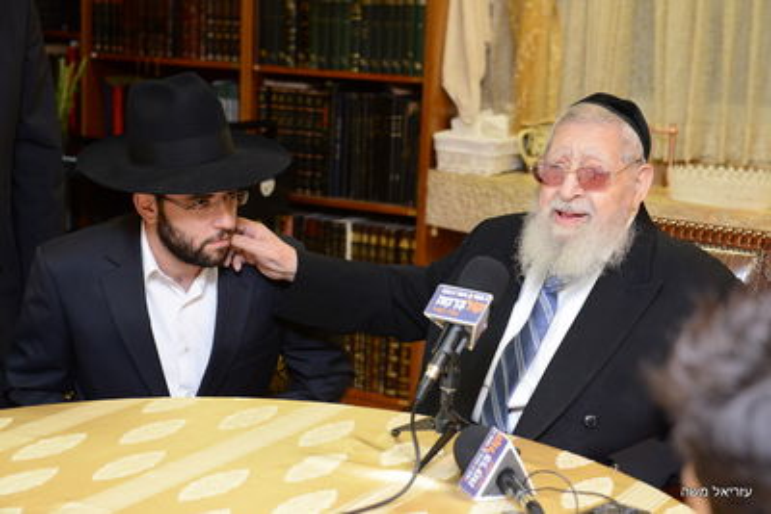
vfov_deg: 19.5
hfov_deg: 28.8
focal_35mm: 70
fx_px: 1500
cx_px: 386
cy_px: 257
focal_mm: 70
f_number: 5
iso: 2500
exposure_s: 1/80
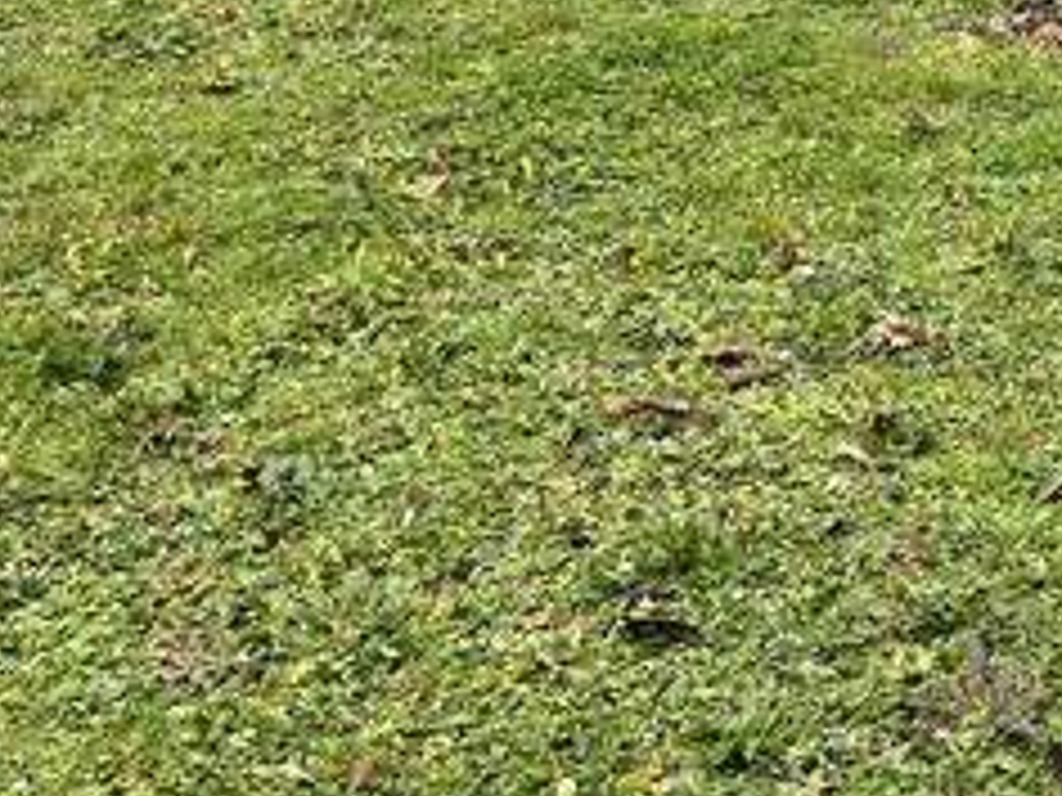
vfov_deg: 15.1
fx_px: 2700
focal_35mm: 88
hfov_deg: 20.0
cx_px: 1458
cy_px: -522
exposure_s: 1/381
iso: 50
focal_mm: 5.1
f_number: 1.6
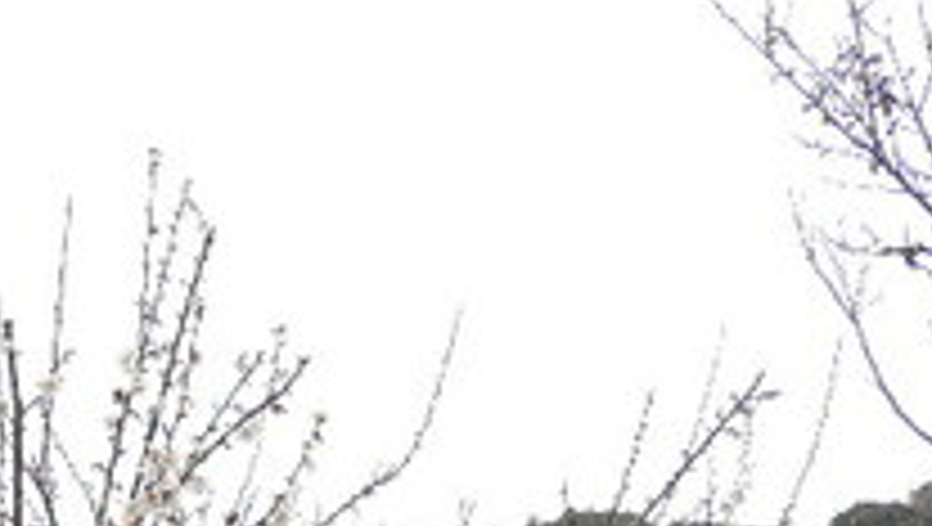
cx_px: 131
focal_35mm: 92
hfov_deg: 22.7
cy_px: 793
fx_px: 2276
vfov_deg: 12.5
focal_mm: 5.8
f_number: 2.8
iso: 100
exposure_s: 1/125
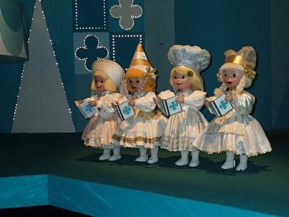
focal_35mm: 49
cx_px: 144
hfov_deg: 38.9
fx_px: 409
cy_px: 108
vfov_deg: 29.7
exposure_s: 1/50
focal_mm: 9
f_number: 3.2
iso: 800
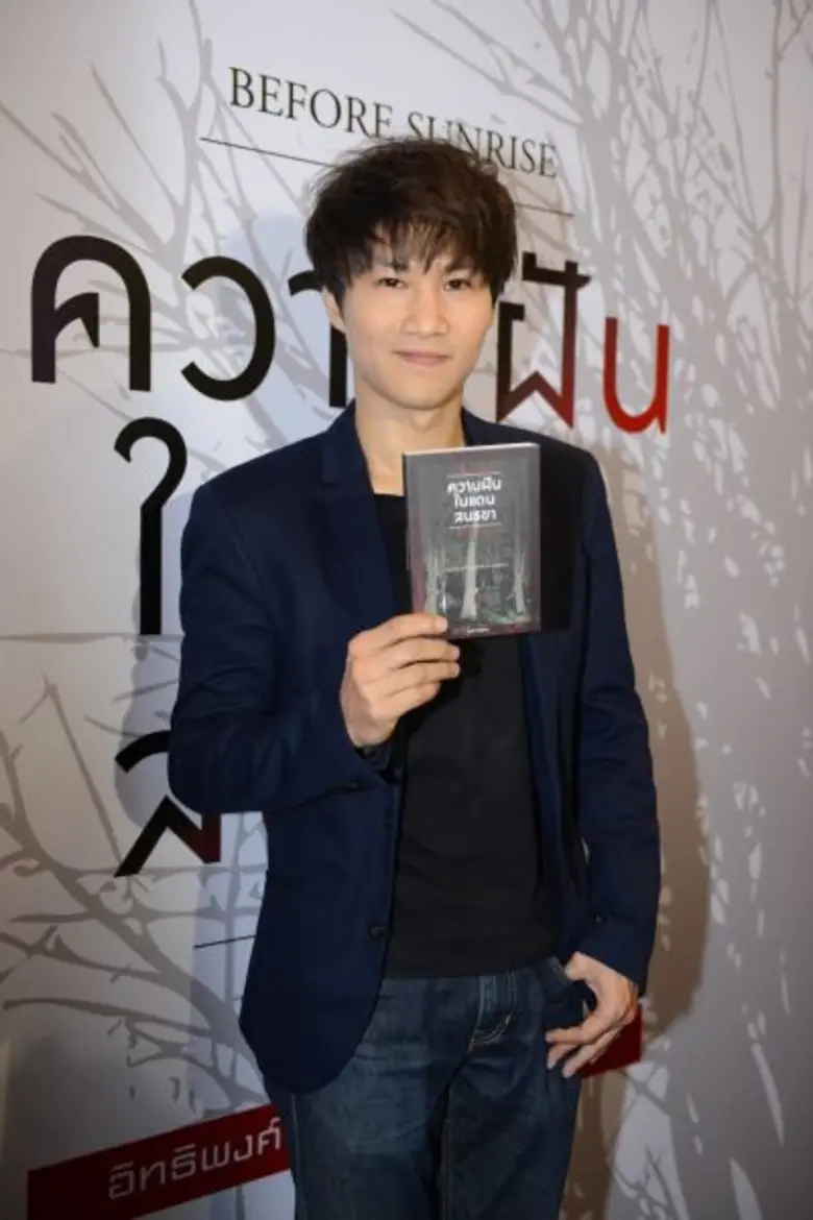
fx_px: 1287
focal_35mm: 38
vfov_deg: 50.7
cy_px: 610
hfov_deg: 35.1
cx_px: 406
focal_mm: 38
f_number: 3.2
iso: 3200
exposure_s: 1/320
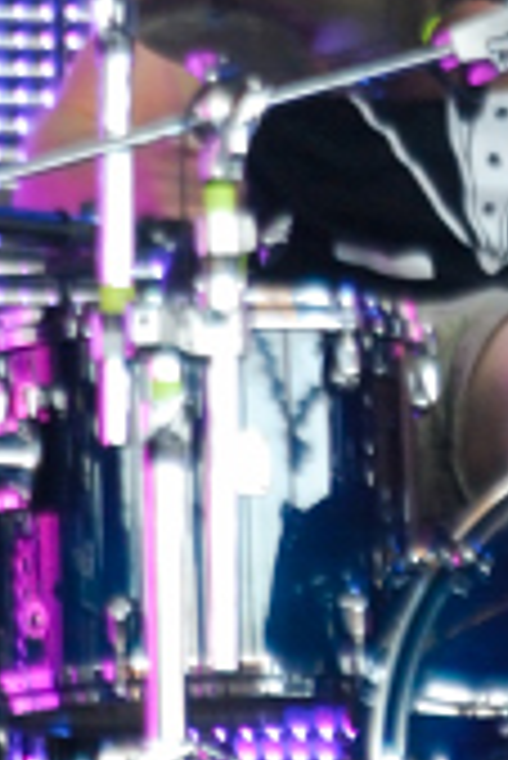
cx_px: 497
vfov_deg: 5.1
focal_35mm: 400
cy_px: -121
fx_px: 8444
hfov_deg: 3.4
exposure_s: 1/125
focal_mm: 75
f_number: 4.5
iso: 1000
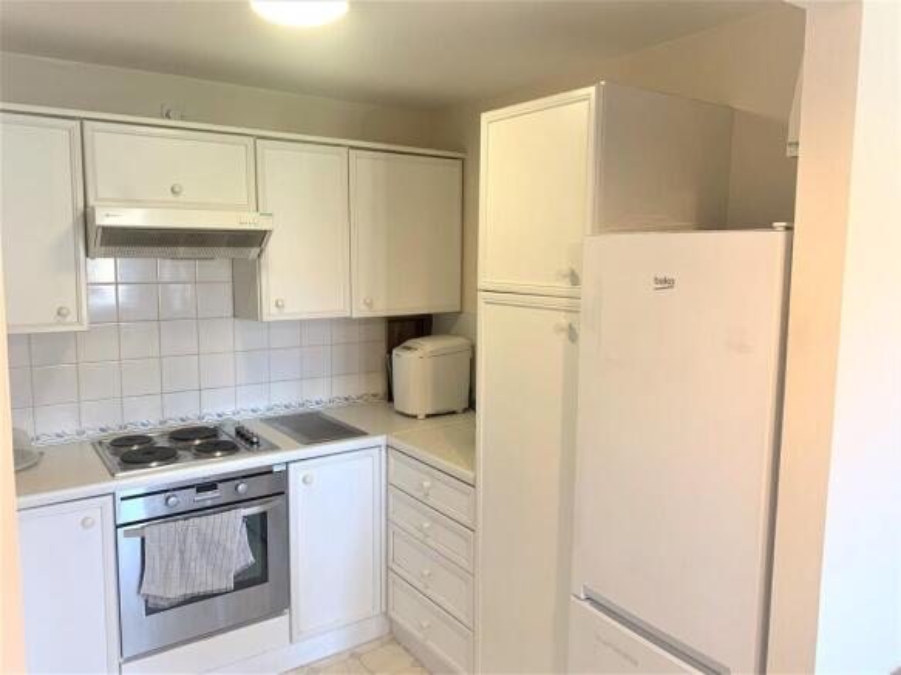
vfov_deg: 53.0
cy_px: 338
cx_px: 450
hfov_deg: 67.3
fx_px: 677
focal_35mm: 26
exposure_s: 1/50
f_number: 1.8
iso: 100
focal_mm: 4.25
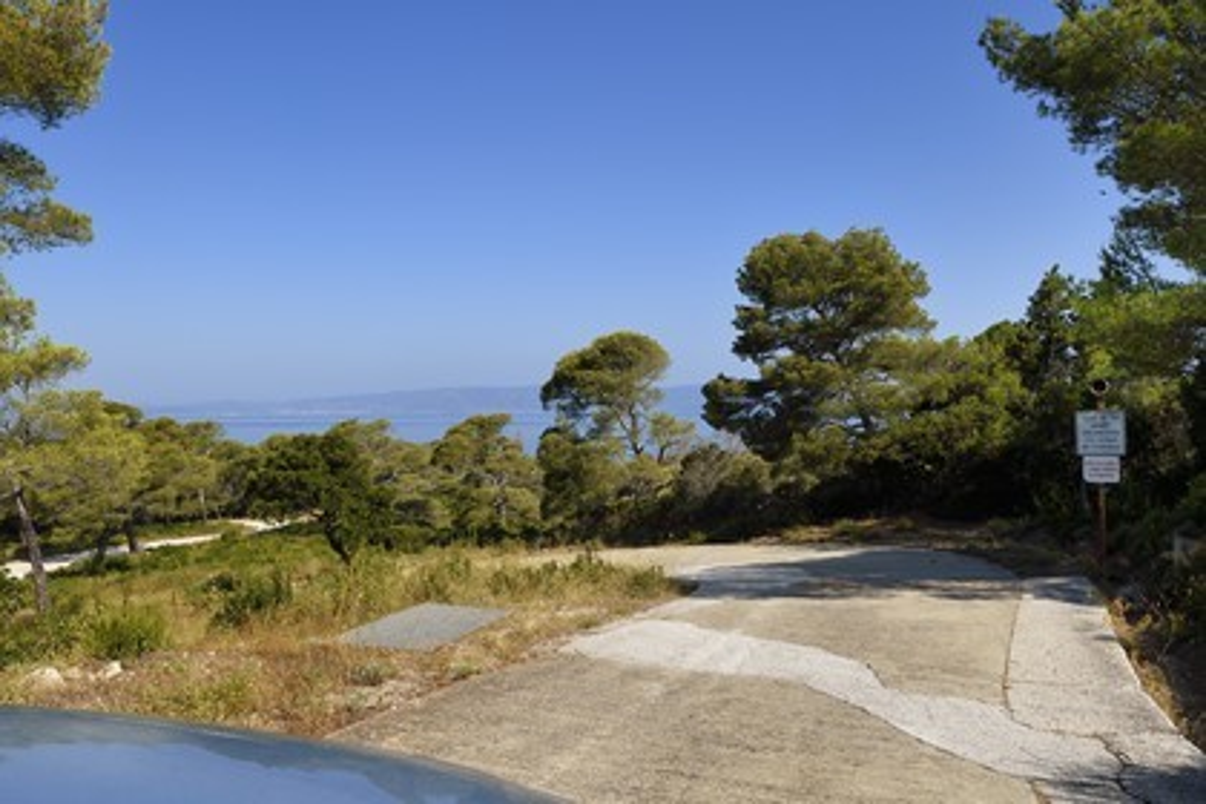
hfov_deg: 73.7
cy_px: 402
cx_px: 603
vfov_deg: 53.1
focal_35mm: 24
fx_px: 804
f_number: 9
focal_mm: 24
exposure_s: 1/500
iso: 200
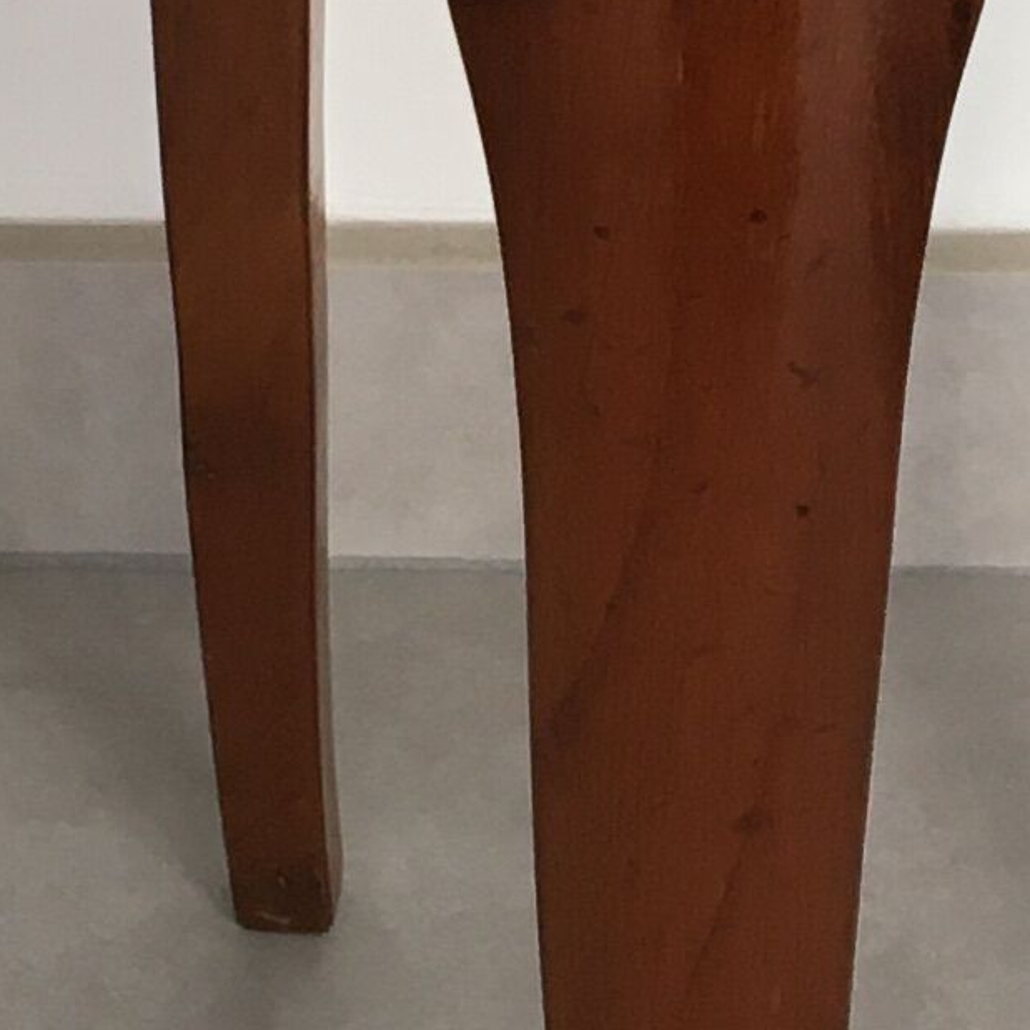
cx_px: 514
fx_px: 5622
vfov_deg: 10.2
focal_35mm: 167
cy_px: -408
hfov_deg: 10.5
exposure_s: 1/33
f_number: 2.2
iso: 25
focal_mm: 4.15
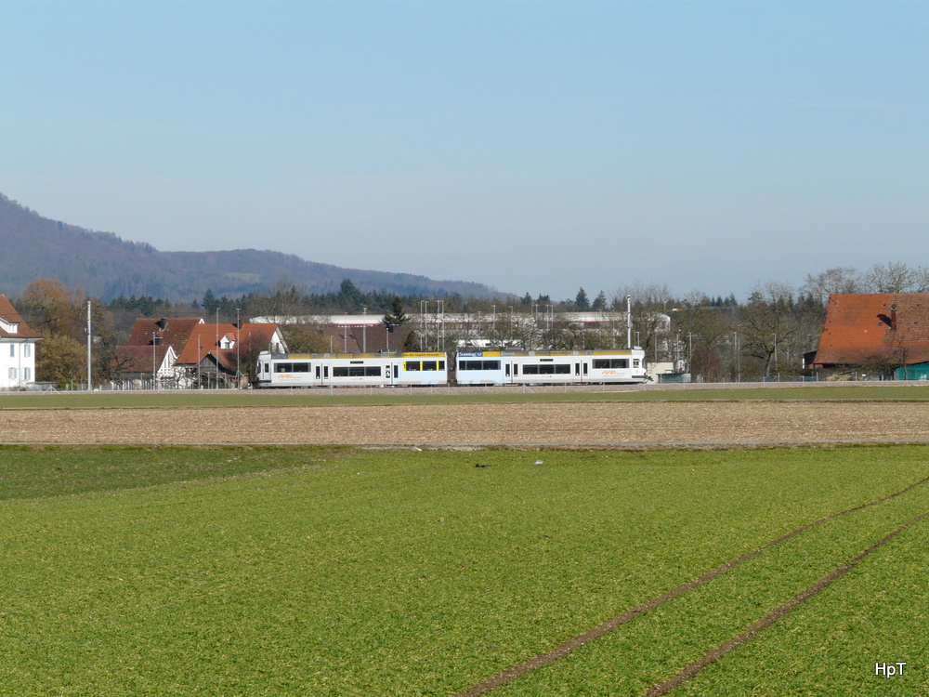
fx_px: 3516
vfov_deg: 11.3
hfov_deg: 15.1
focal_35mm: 131
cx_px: 464
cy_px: 348
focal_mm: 21.6
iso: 100
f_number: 6.3
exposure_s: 1/500
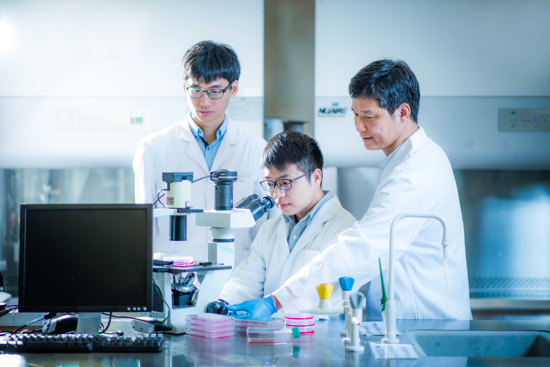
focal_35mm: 85
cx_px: 275
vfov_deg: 16.1
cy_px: 184
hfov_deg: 23.9
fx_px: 1299
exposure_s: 1/160
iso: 100
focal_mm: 85
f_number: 2
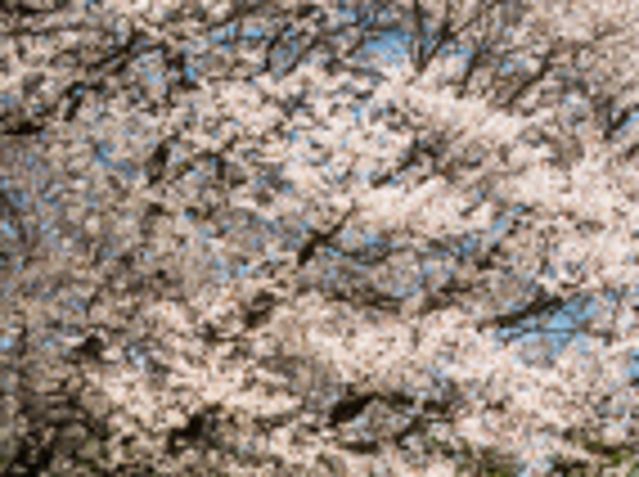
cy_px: 272
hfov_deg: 4.1
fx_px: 8956
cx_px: 32
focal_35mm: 486
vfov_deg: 3.1
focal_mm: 70
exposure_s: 1/100
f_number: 8
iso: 100
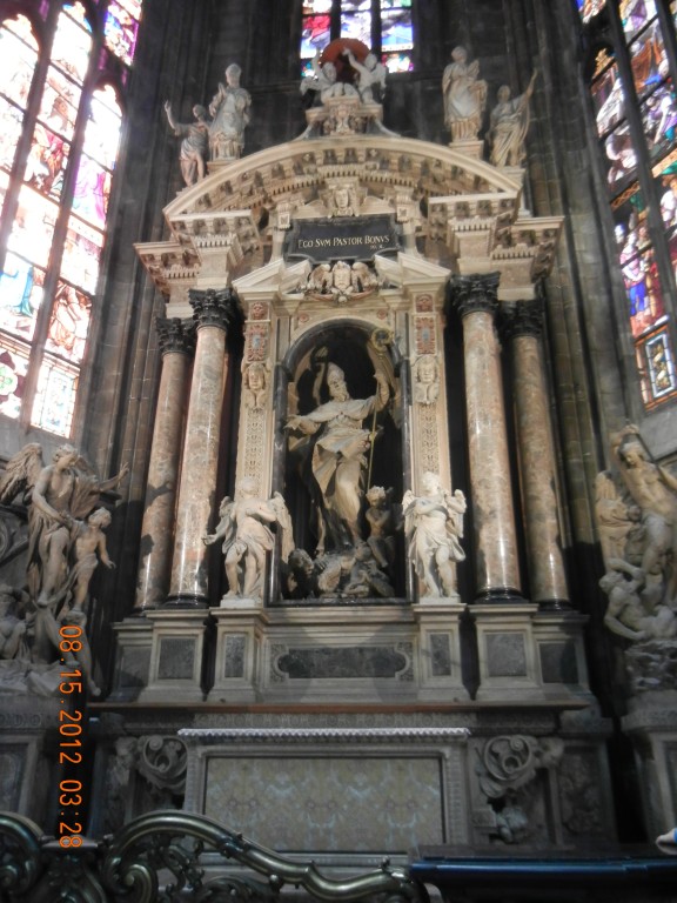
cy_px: 452
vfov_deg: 60.0
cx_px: 338
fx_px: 782
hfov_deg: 46.8
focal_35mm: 30
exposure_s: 1/2.8
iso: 200
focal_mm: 5.4
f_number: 3.5
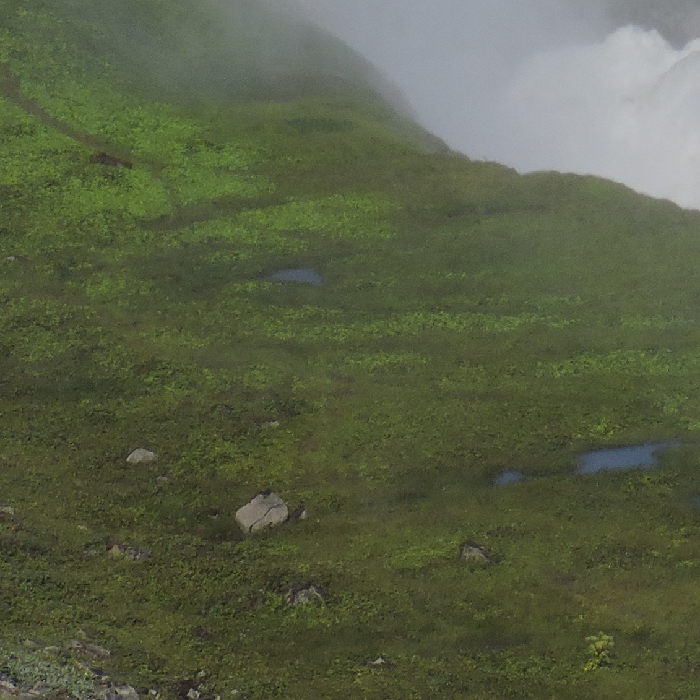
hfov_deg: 9.2
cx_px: 1300
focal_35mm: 180
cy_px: -1
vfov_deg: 9.6
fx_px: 4118
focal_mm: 8.9
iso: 100
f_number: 4.5
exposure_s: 1/1250
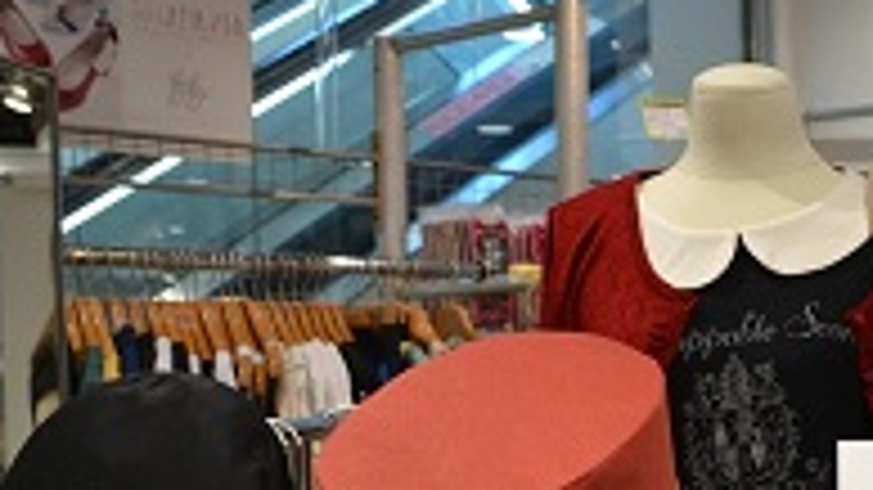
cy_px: 465
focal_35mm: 73
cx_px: 760
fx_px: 1689
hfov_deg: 28.0
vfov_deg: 16.3
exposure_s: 1/160
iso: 800
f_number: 3.5
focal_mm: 18
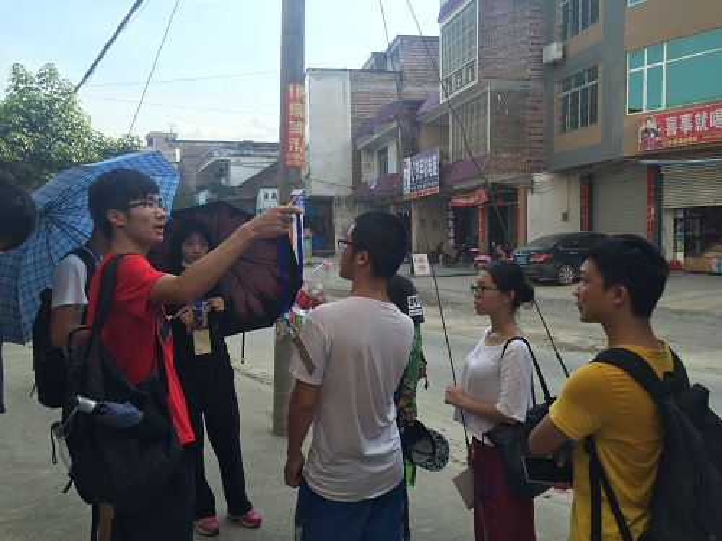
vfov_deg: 48.2
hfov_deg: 61.7
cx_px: 361
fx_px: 605
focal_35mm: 29
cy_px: 270
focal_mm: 4.15
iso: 32
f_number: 2.2
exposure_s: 1/760
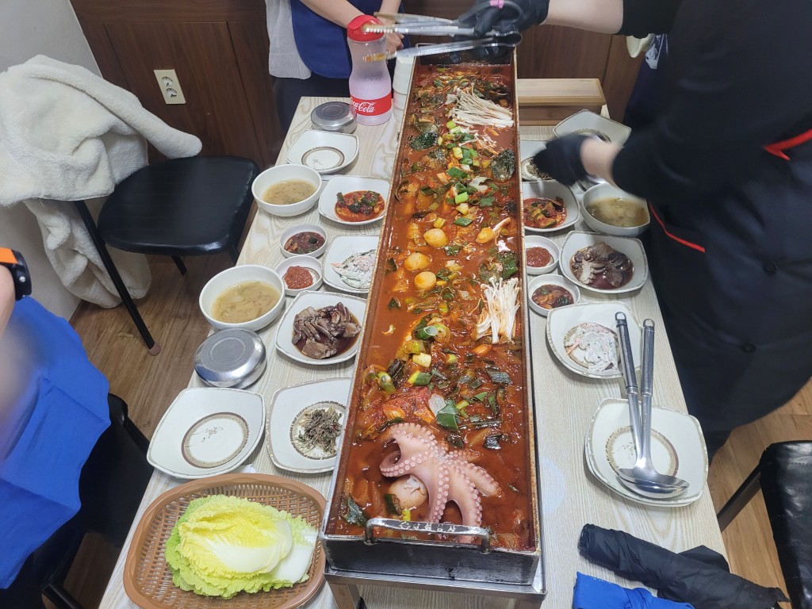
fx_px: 610
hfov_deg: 67.3
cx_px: 406
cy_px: 304
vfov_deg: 53.1
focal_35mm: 26
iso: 320
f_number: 1.8
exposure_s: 1/40
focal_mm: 5.4
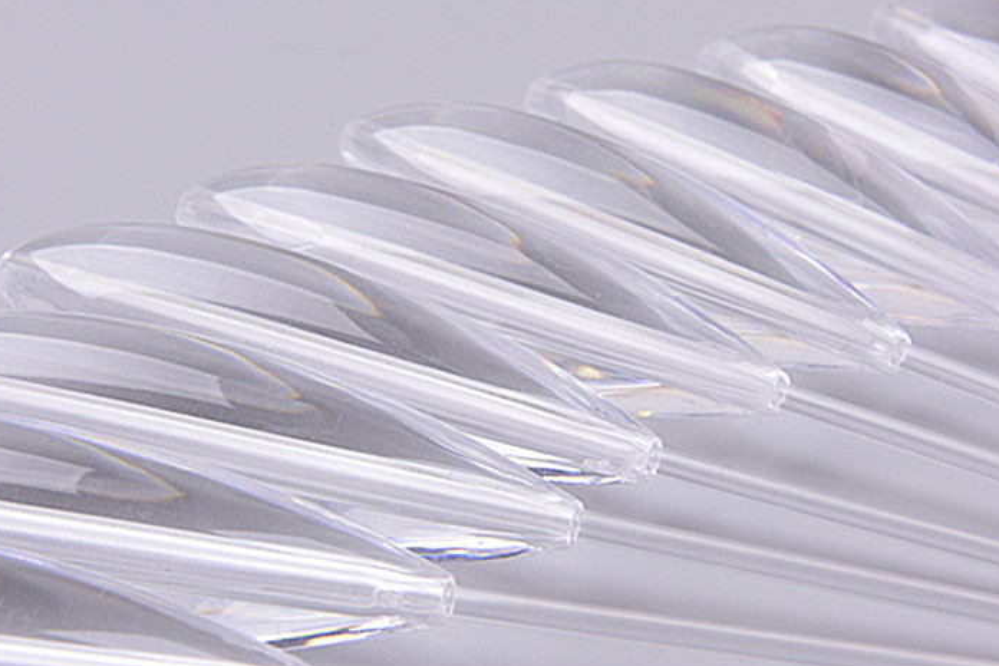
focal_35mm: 97
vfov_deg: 14.1
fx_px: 2692
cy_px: 294
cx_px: 467
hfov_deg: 21.0
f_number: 18
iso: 100
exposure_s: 1/100
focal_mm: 60
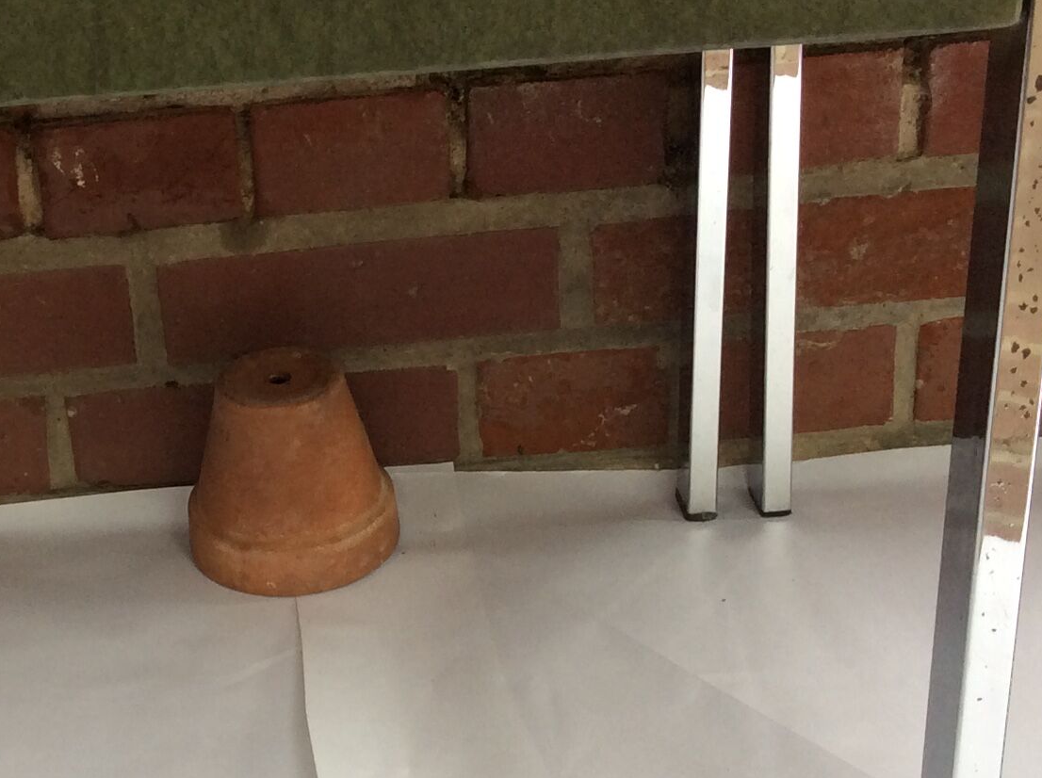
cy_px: 546
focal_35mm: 75
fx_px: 2254
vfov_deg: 19.5
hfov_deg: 25.2
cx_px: 99
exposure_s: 1/50
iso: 32
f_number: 2.4
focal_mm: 3.3
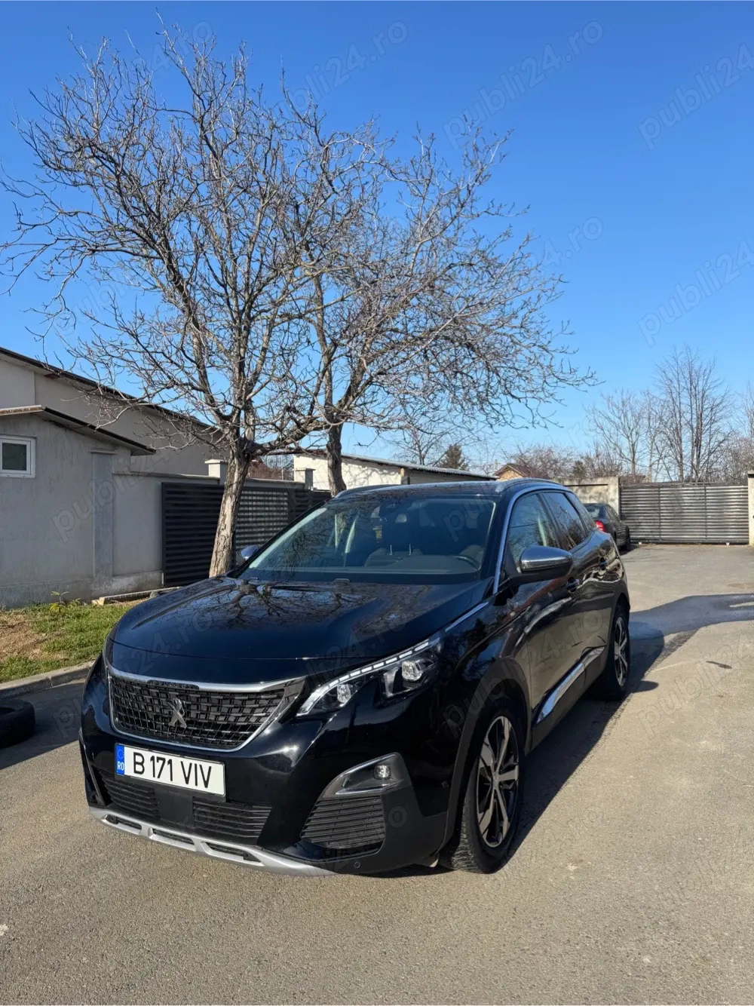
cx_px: 377
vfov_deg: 71.6
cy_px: 503
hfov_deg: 56.8
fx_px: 697
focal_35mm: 24
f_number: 1.78
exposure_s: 1/2959
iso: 80
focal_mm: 6.76
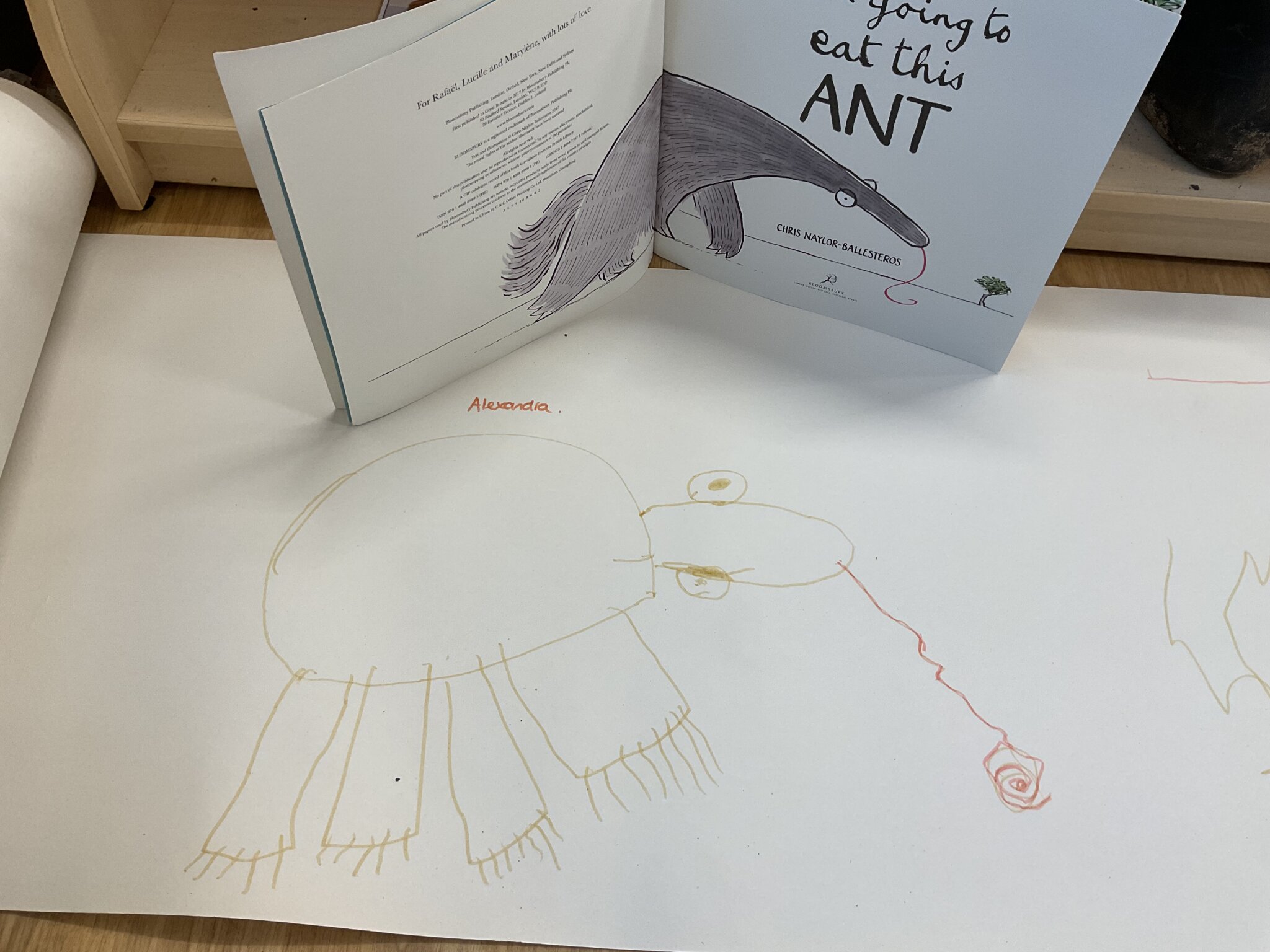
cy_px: 476
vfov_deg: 48.2
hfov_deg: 61.7
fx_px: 1064
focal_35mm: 29
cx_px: 635
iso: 50
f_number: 1.8
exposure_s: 1/100
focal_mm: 3
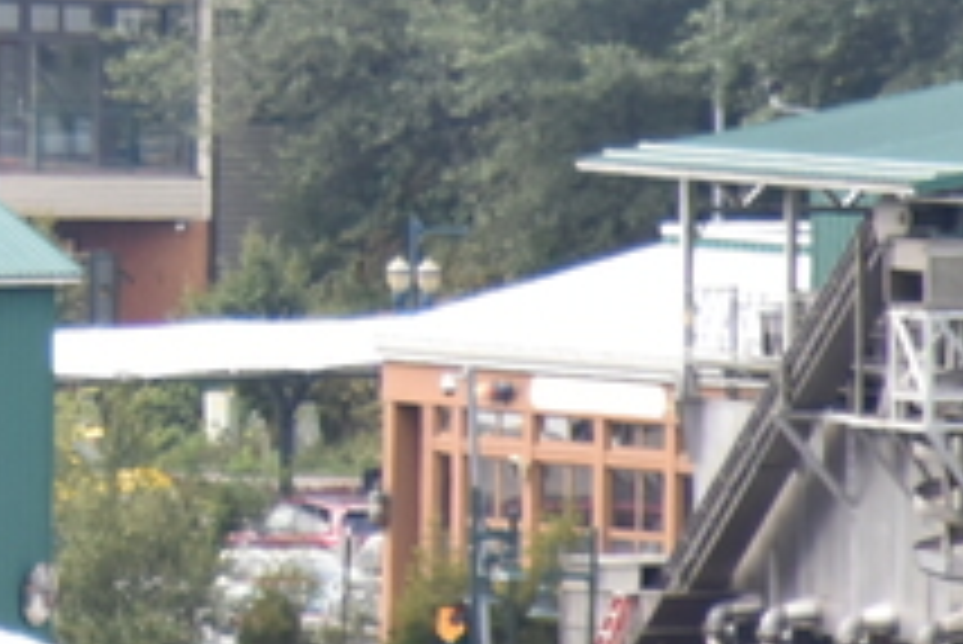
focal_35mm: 1791
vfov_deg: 0.8
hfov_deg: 1.1
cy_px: -536
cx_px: -1035
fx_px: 47940
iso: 1400
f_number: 5.6
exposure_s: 1/640
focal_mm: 300
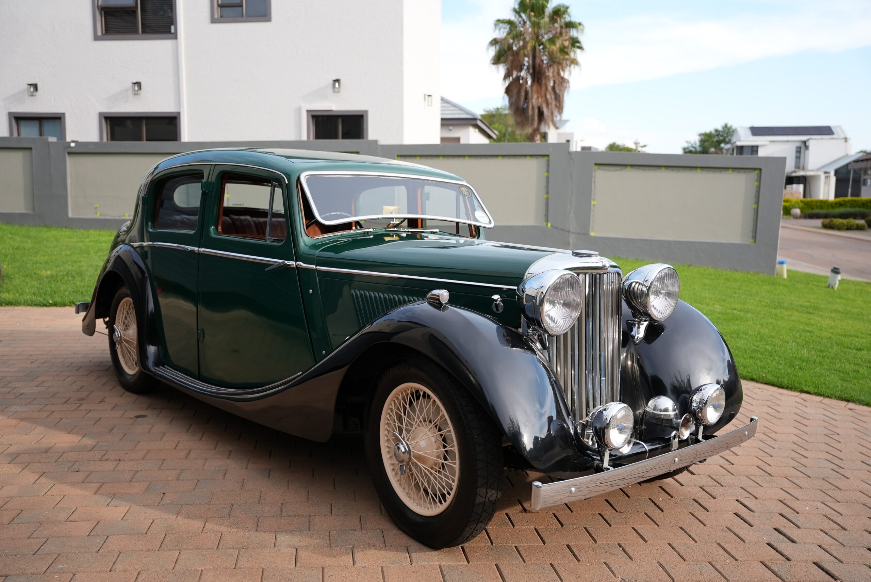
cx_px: 436
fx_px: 799
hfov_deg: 57.2
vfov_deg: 40.0
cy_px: 291
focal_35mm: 33
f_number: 2.8
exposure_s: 1/2000
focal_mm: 33
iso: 400
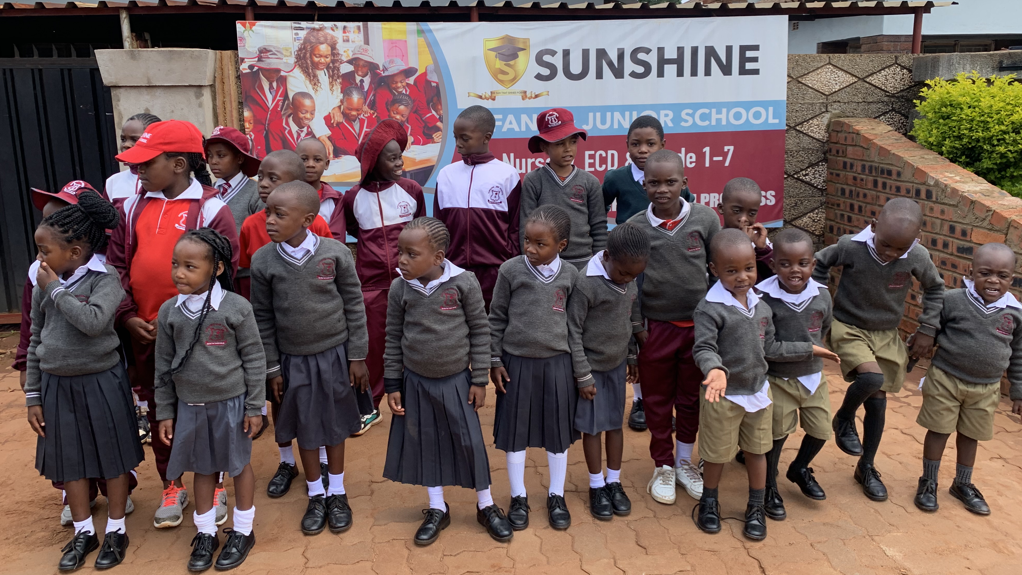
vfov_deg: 40.1
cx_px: 505
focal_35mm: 29
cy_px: 248
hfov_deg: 66.1
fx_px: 786
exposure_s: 1/537
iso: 25
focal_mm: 4.25
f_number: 1.8
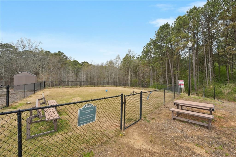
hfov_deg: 104.3
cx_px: 118
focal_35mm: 14
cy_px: 78
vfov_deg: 81.1
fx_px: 92
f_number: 8
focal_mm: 14
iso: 100
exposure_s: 1/200
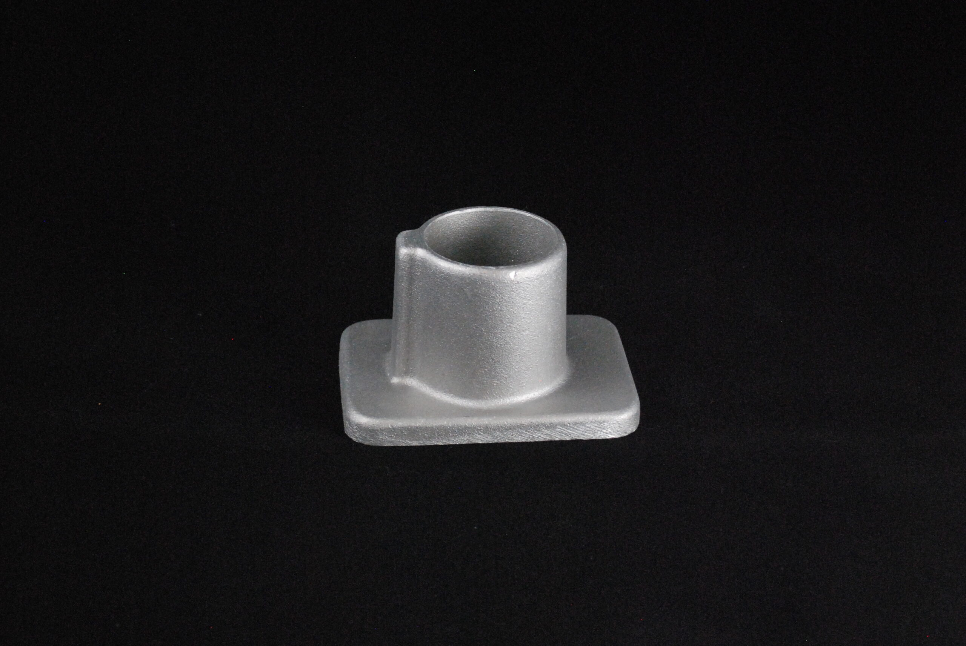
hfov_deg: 35.0
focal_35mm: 57
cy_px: 323
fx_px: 1531
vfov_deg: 23.8
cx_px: 483
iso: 1600
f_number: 5.3
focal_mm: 38
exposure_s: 1/200
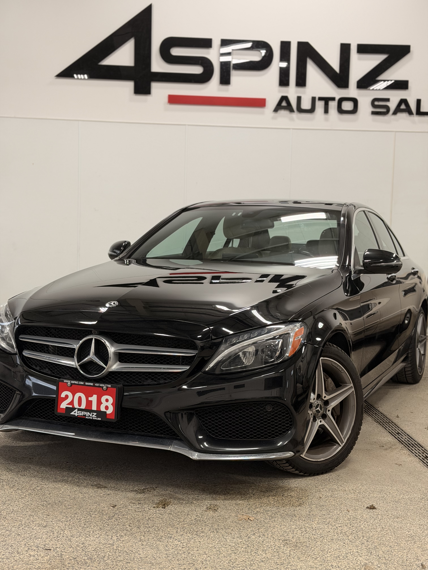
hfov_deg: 30.3
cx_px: 214
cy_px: 285
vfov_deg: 39.7
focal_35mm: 48
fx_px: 791
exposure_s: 1/120
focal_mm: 6.76
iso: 80
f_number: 1.78
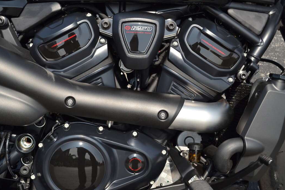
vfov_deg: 26.0
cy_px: 99
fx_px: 412
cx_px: 128
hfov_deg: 38.2
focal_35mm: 52
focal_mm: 30
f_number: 7.1
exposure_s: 1/200
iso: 100
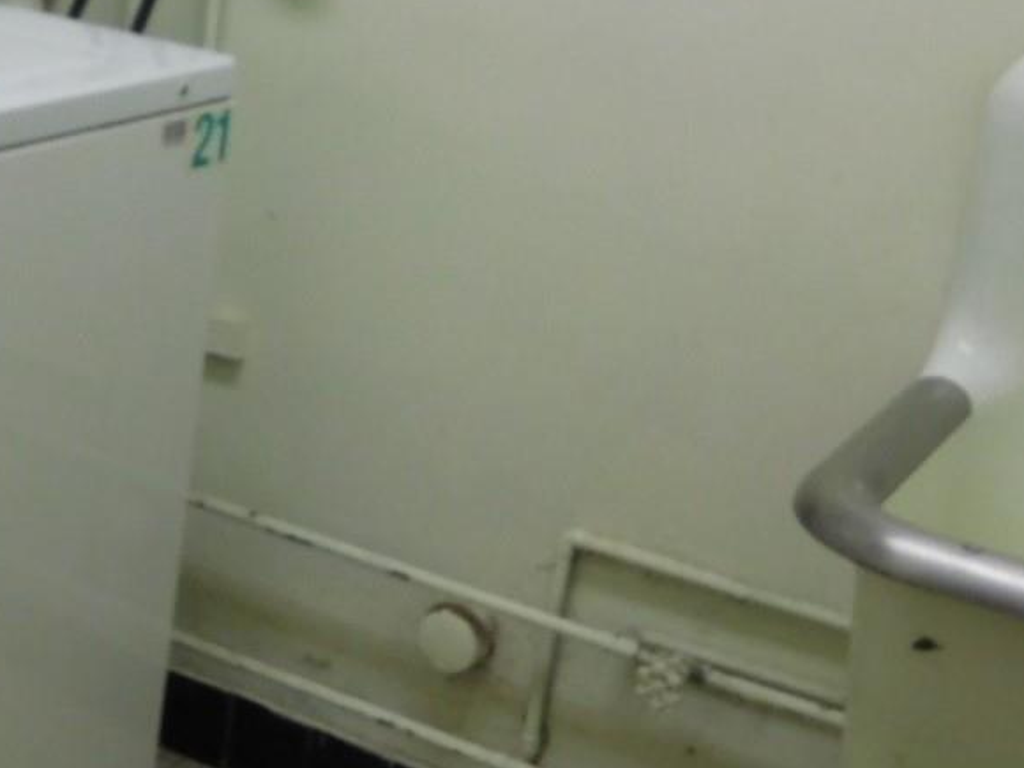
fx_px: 2041
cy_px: 192
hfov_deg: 27.1
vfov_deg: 21.1
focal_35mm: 69
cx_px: 90
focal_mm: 4.5
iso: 140
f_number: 3.4
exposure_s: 1/30
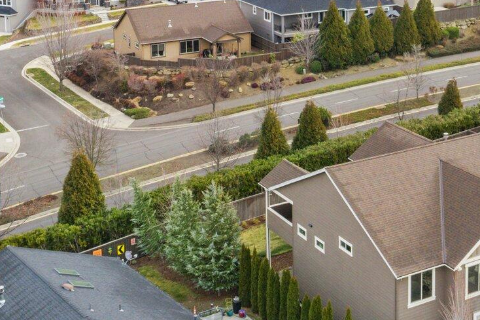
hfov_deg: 29.7
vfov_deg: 19.3
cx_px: 341
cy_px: -50
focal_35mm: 67
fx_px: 893
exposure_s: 1/200
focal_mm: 8.8
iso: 500
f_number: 5
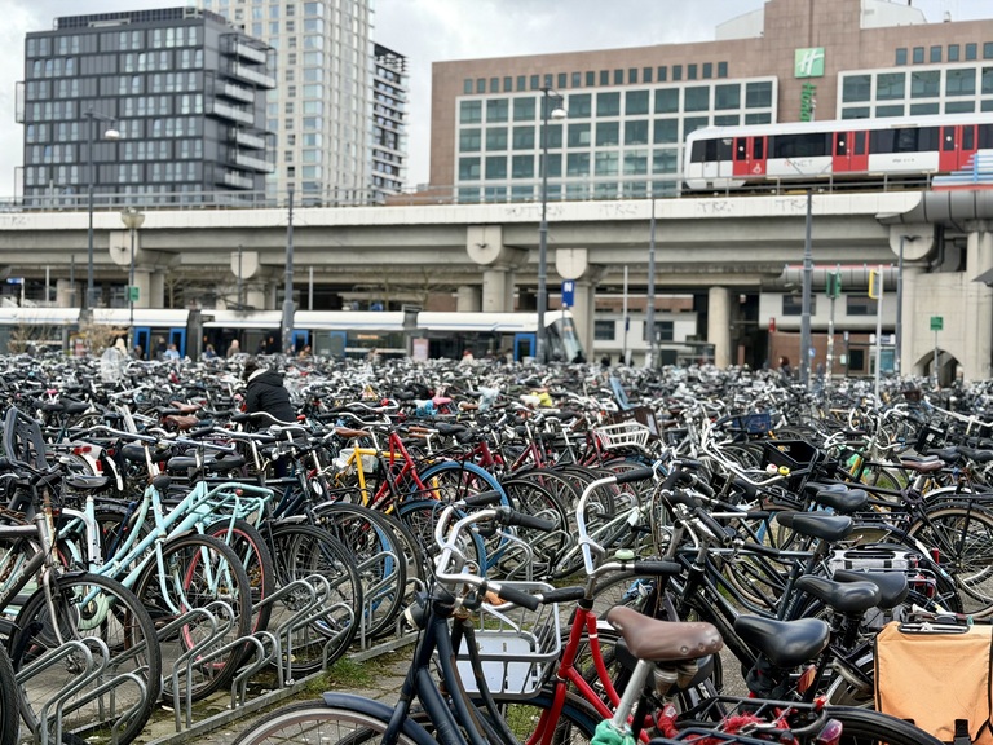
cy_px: 372
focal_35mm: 48
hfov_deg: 39.7
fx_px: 1377
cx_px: 496
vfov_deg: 30.3
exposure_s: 1/1543
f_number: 1.78
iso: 80
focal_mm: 6.76
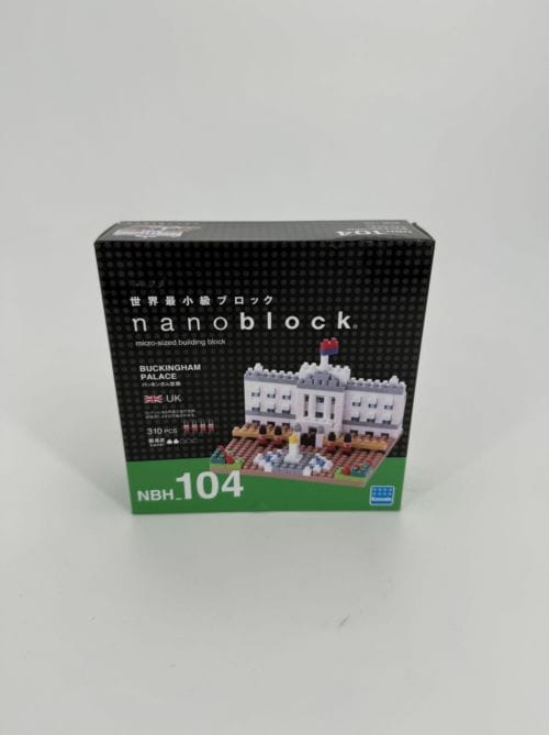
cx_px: 274
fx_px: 509
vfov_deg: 71.7
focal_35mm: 24
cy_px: 368
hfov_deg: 56.7
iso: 80
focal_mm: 6.86
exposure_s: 1/1193
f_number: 1.78
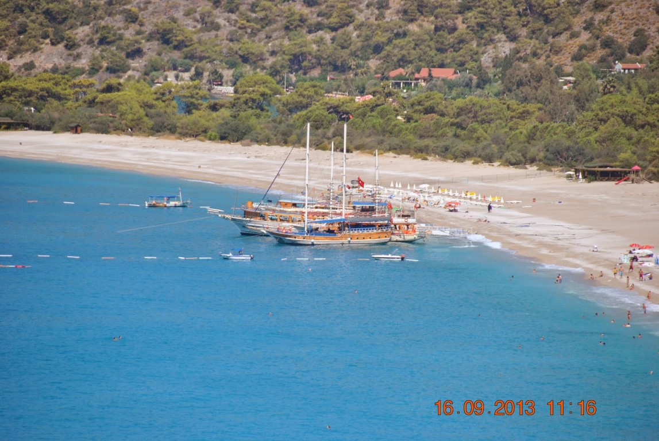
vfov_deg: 4.6
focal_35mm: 300
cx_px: 330
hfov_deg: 6.9
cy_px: 220
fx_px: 5499
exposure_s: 1/1250
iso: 200
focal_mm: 200
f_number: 5.6
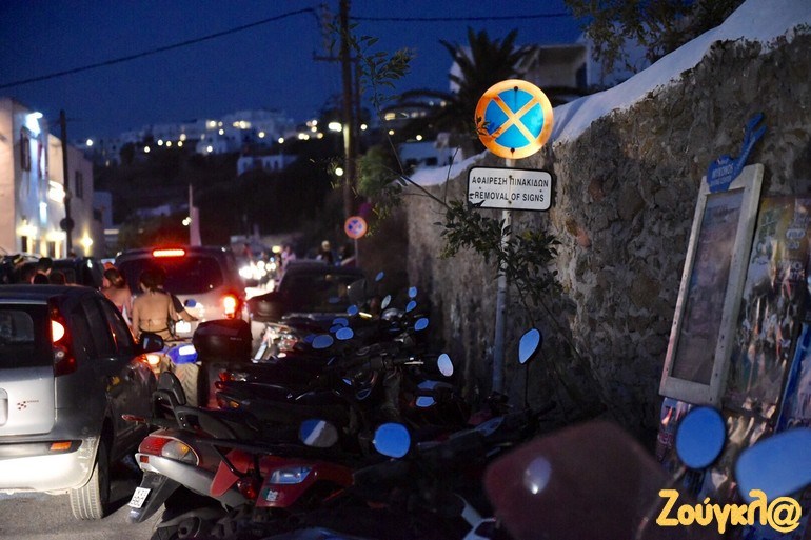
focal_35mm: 70
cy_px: 270
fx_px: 1577
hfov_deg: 28.8
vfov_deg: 19.4
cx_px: 406
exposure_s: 1/320
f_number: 2.8
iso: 12800
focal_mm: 70
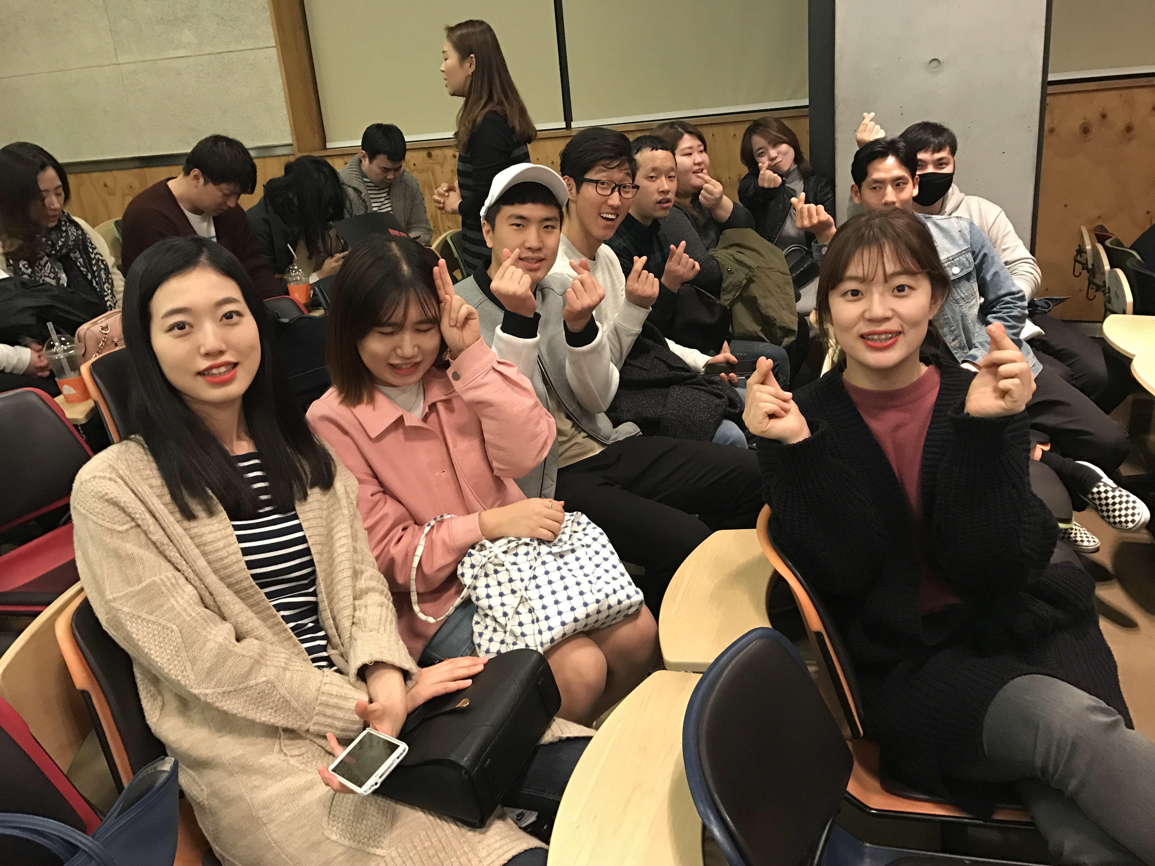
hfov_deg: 63.4
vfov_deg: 49.7
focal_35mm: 28
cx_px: 578
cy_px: 433
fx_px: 934
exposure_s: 1/12
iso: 100
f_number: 1.8
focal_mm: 3.99
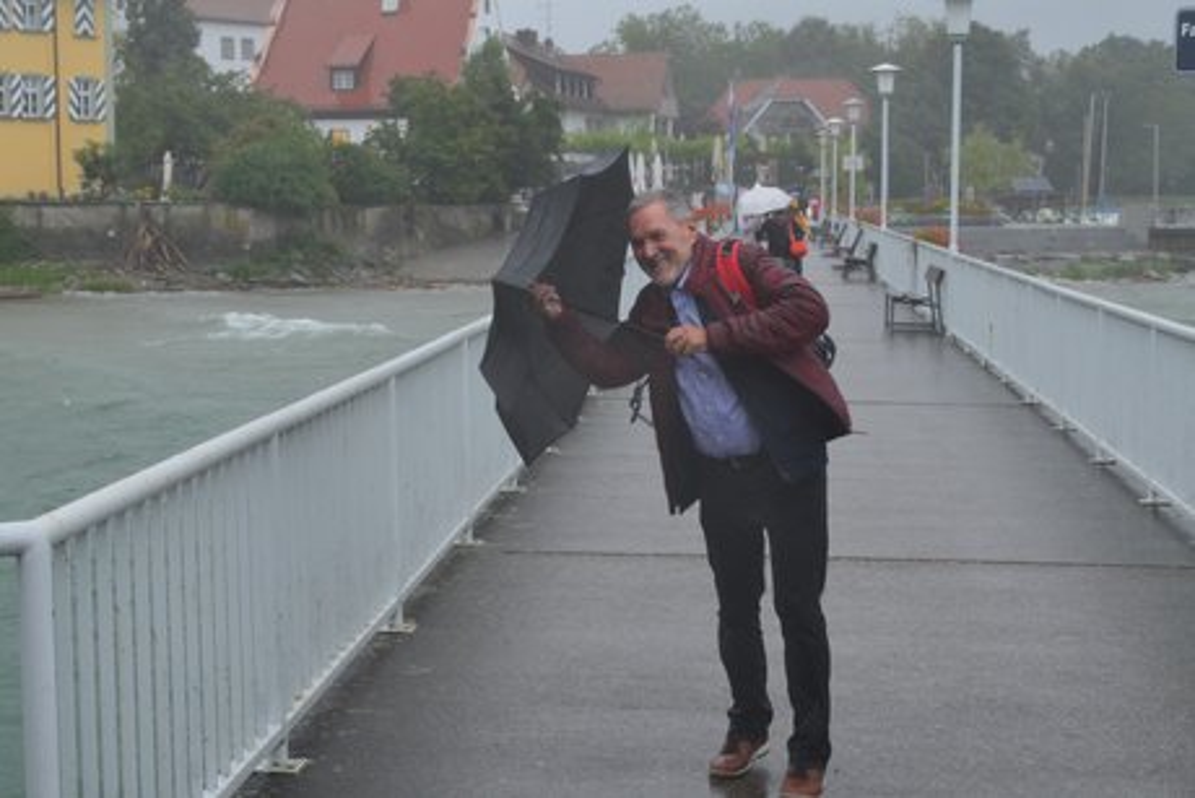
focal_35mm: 69
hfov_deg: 29.2
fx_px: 2291
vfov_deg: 19.7
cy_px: 399
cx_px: 598
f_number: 10
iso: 200
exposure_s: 1/60
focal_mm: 46
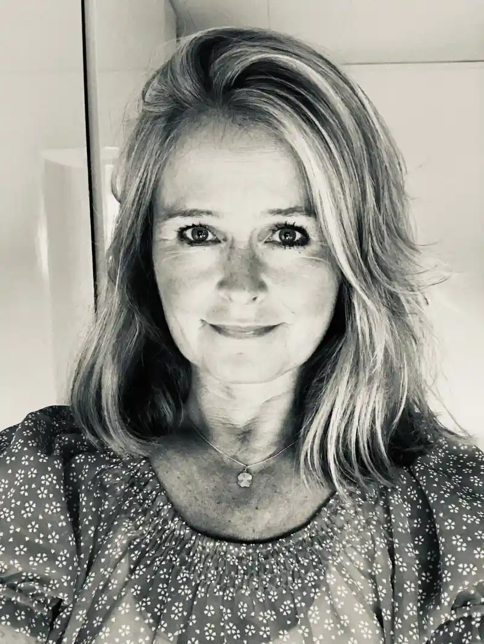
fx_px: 596
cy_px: 322
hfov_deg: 44.2
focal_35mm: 32
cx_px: 242
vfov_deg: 56.8
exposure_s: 1/33
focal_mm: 2.87
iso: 250
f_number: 2.2
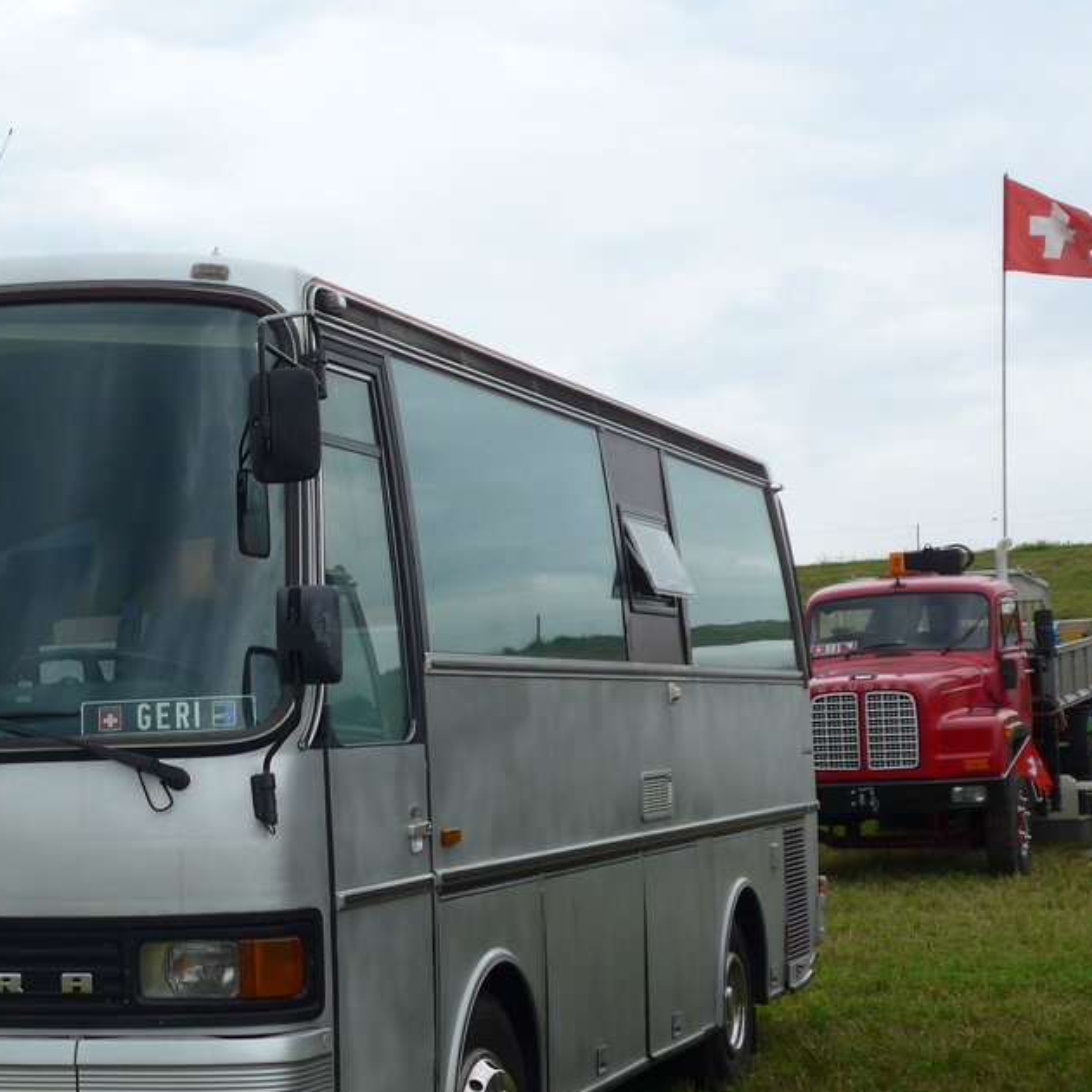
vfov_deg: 23.3
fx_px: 2641
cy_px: 678
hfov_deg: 22.9
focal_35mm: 74
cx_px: 159
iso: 80
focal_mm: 9
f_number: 2.8
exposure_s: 1/400
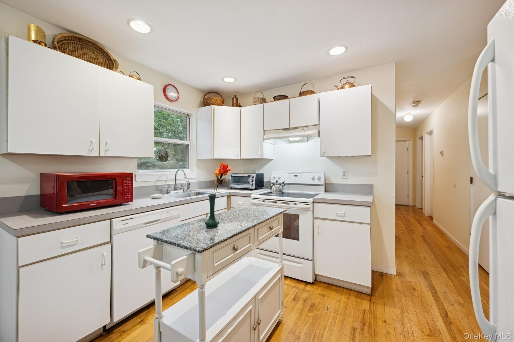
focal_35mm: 14
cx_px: 257
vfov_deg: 81.2
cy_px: 171
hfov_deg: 104.3
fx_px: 200
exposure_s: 1/20
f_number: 8
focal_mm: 14
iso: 800
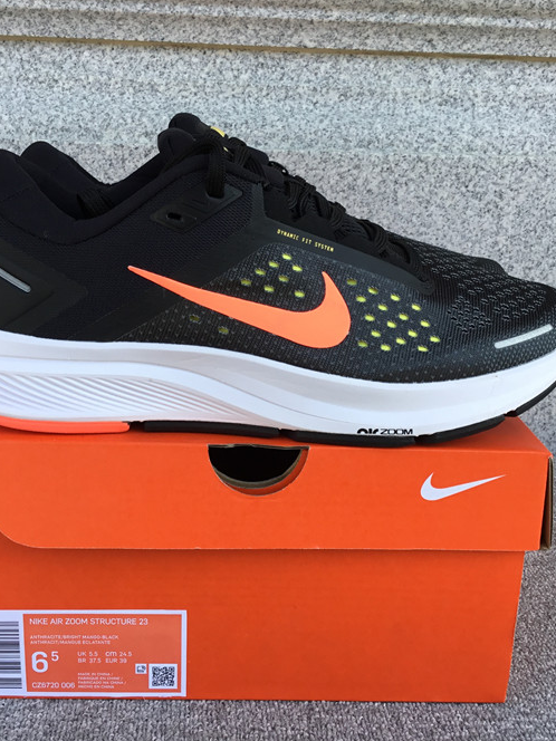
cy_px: 371
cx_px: 257
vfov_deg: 44.8
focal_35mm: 42
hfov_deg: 34.3
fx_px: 899
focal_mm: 3.3
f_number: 2.4
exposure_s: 1/157
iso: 25
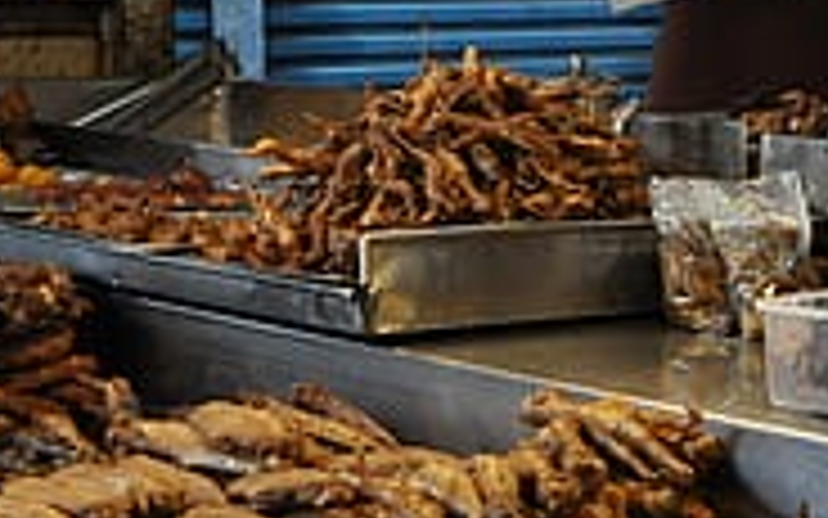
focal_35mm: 135
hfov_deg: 15.1
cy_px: 254
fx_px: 3039
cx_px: 922
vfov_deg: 9.7
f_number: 6.3
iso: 800
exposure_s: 1/160
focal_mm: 27
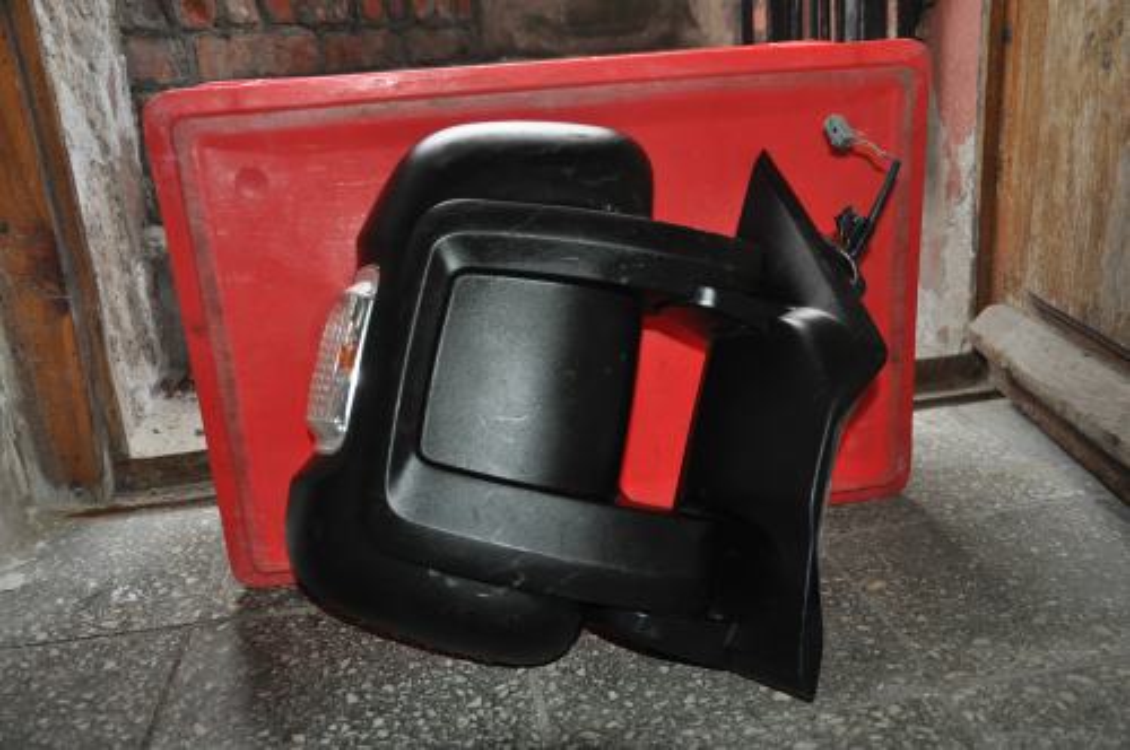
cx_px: 565
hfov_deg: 57.3
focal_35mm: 33
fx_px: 1034
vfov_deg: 39.9
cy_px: 375
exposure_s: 1/60
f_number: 3.8
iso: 800
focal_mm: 22
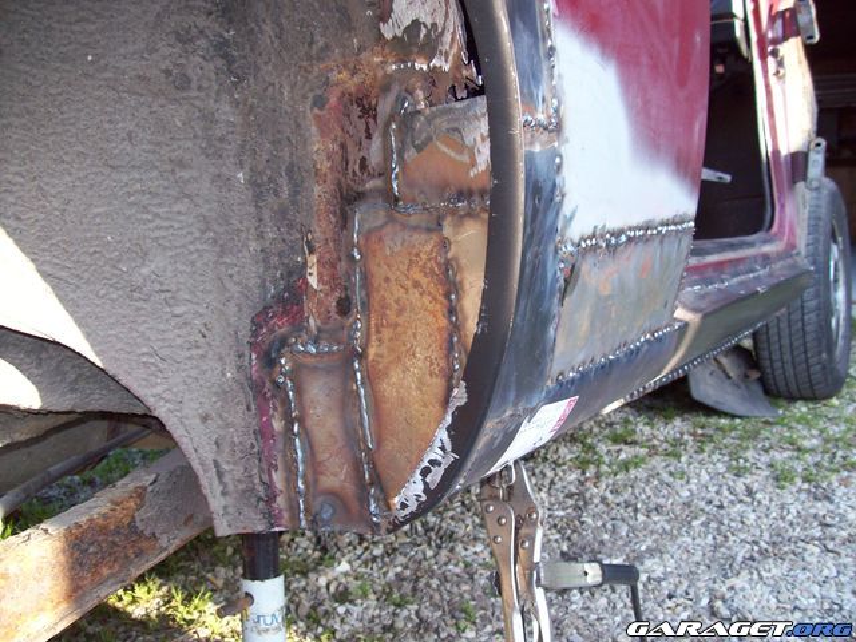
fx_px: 890
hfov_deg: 51.4
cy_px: 321
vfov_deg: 39.7
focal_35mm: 36
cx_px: 428
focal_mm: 6
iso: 80
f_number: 2.7
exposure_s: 1/64
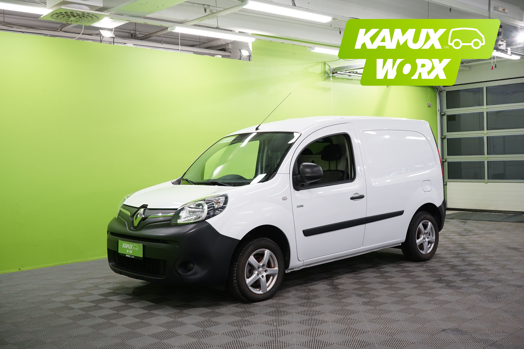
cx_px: 262
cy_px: 174
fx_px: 568
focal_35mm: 39
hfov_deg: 49.6
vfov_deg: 34.2
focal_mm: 39
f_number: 9
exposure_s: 1/25
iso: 640
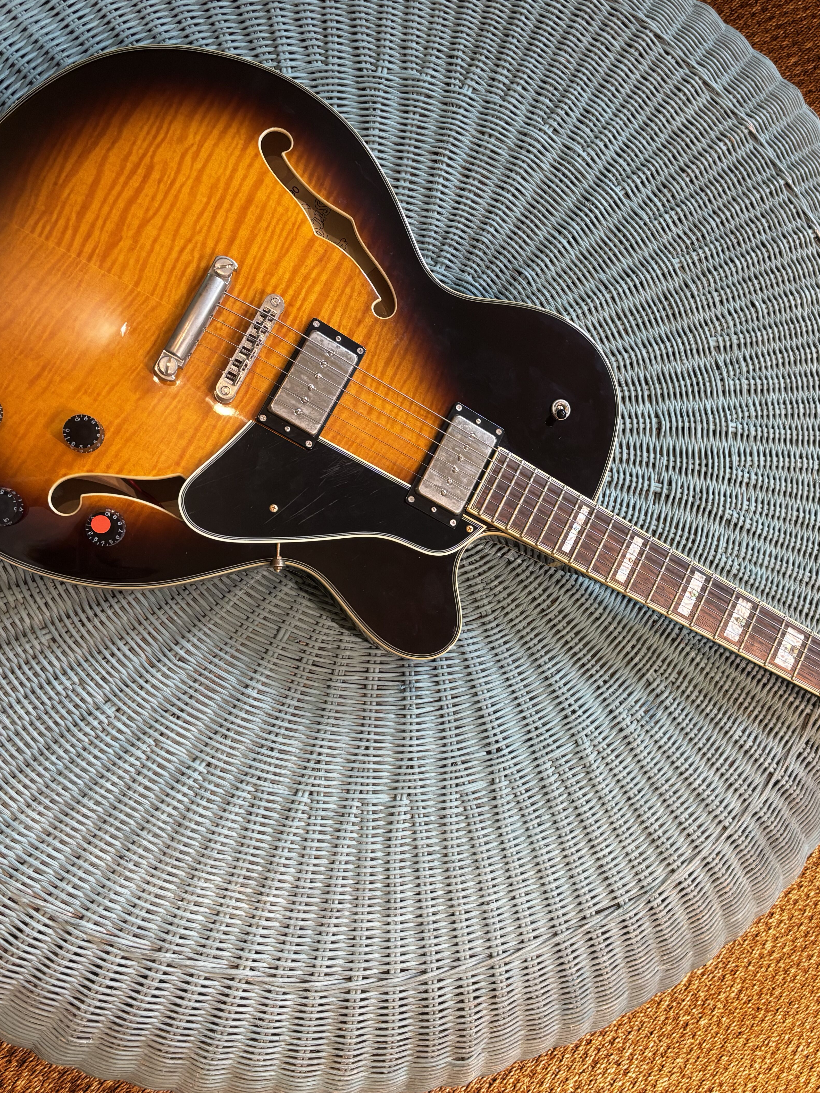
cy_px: 543
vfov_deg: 52.6
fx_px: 1106
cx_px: 577
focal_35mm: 35
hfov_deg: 40.0
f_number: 1.6
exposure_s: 1/50
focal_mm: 5.96
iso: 200
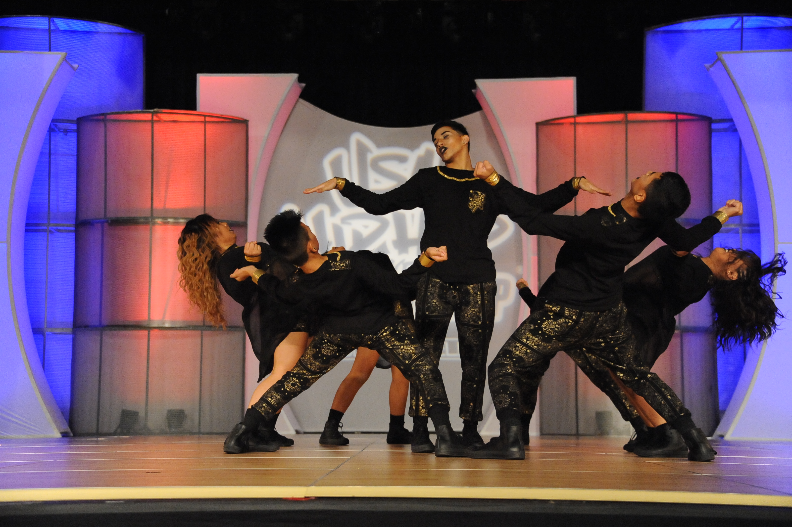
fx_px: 1495
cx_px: 396
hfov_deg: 29.7
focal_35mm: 68
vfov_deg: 20.0
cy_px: 264
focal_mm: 68
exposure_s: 1/500
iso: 6400
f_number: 4.8
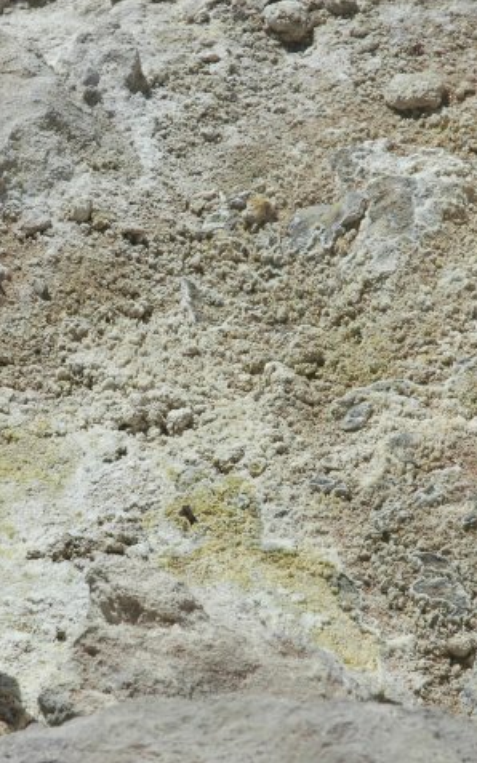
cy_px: 382
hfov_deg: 9.2
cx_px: 154
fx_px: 2975
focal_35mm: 143
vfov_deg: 14.6
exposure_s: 1/500
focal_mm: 62
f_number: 11
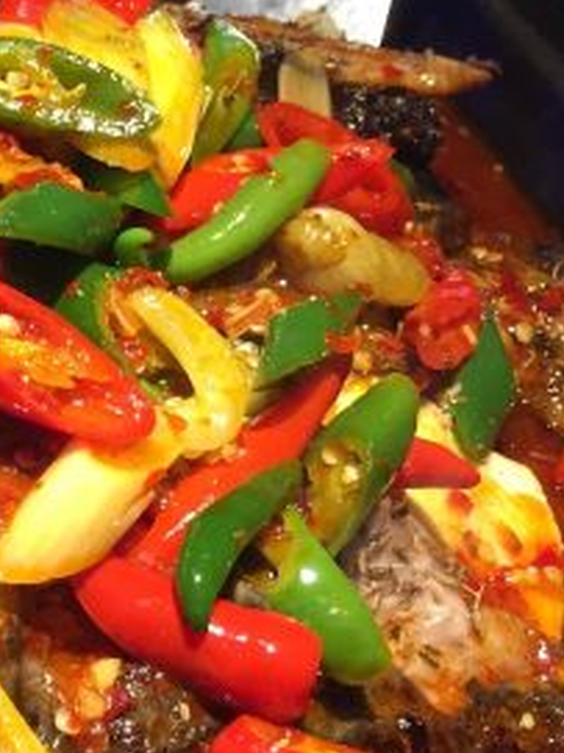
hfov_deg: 18.0
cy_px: 521
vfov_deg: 25.8
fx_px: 1631
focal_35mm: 75
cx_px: -214
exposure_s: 1/30
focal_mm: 4.15
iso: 40
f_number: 2.2
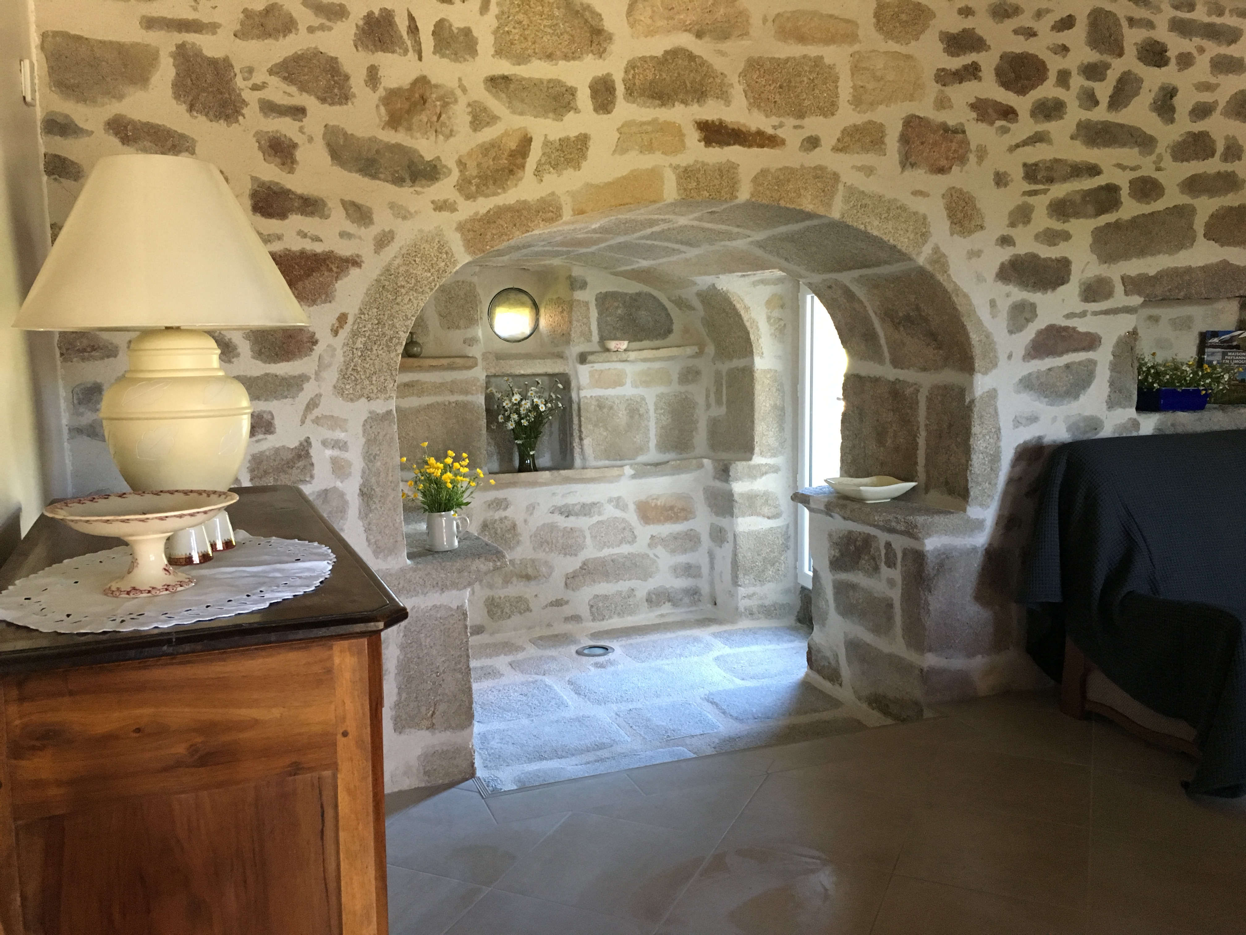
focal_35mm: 29
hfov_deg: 61.7
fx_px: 1044
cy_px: 468
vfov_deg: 48.2
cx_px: 623
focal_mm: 4.15
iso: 250
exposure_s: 1/33
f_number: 2.2
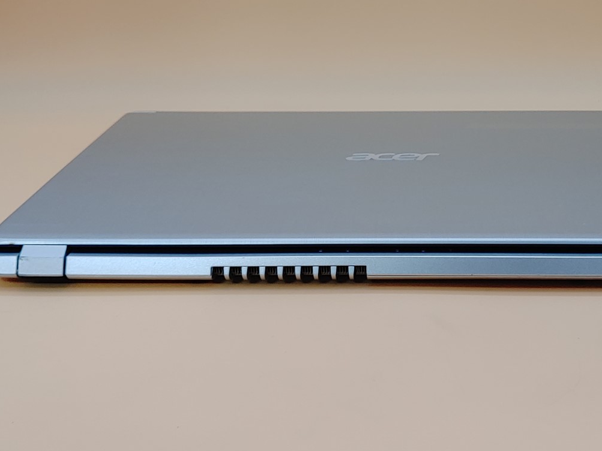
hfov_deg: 34.1
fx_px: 974
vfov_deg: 25.9
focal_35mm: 56
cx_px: 393
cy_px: 136
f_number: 1.8
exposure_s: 1/72
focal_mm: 4.36
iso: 50
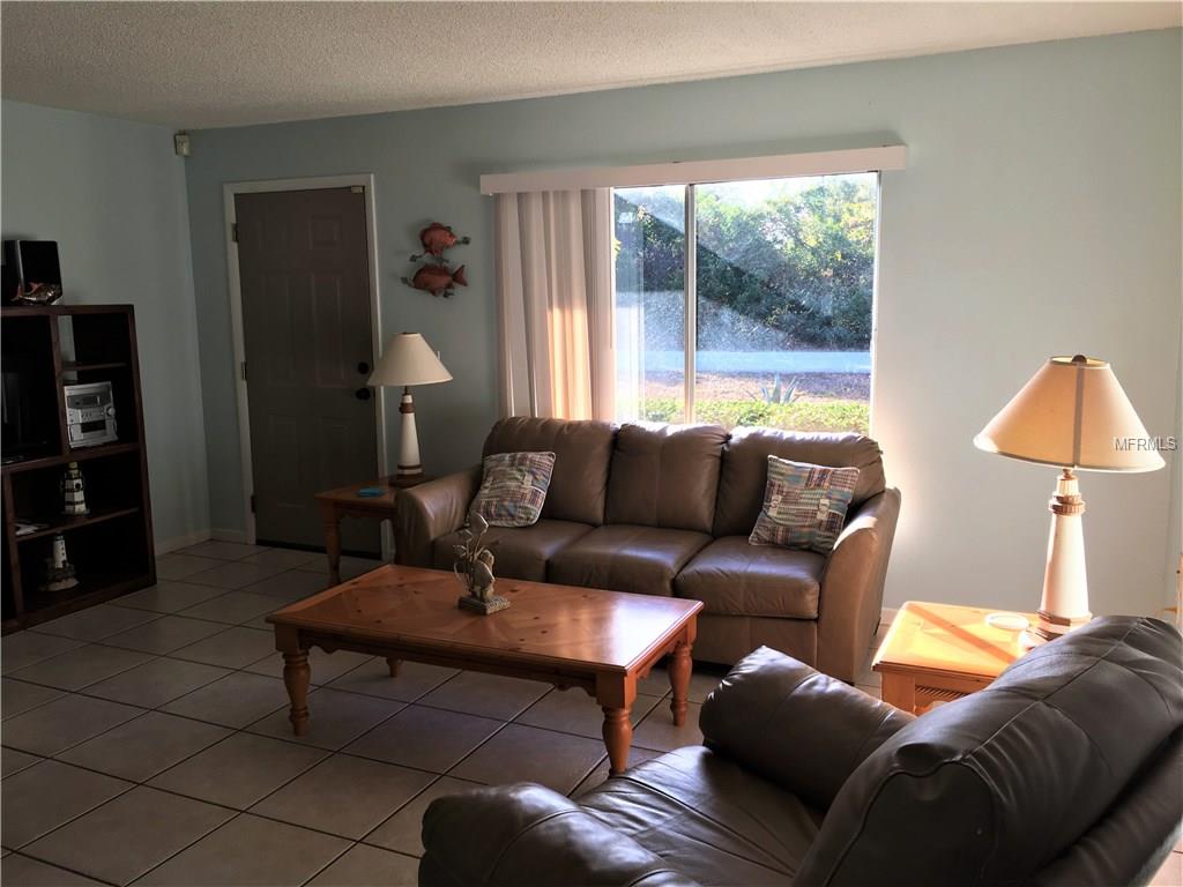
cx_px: 592
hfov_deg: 61.7
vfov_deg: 48.2
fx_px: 991
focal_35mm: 29
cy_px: 444
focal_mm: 4.15
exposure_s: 1/120
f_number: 2.2
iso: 25
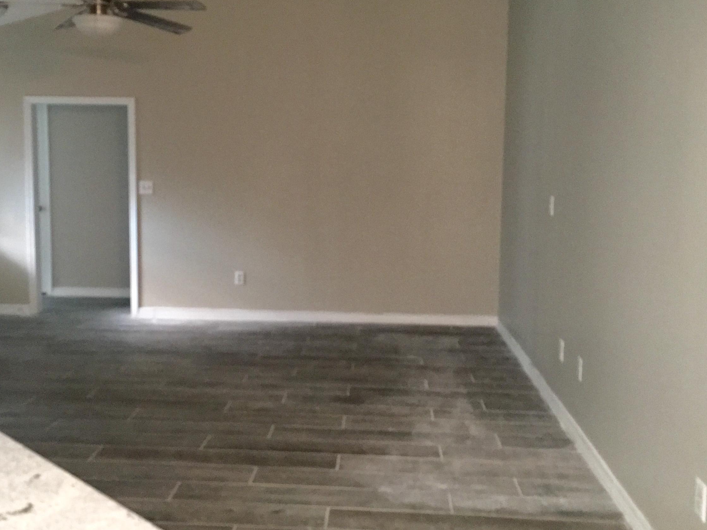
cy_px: 239
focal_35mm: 39
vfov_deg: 36.8
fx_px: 796
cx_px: 318
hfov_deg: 47.8
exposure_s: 1/16
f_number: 2.2
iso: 250
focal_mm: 4.15
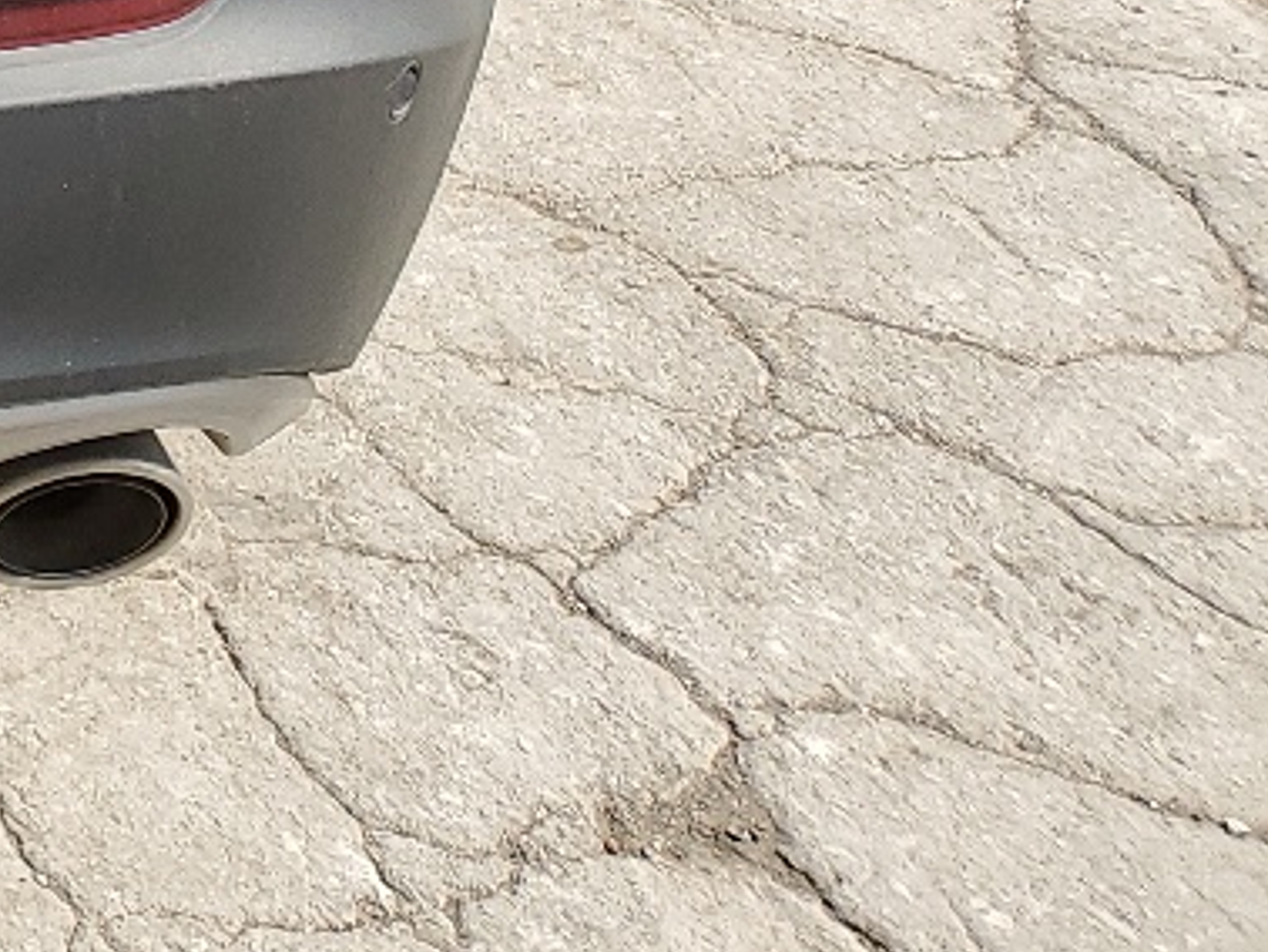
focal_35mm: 110
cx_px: -1278
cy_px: -935
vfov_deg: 12.0
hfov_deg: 14.7
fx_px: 4032
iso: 50
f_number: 1.5
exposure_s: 1/2000
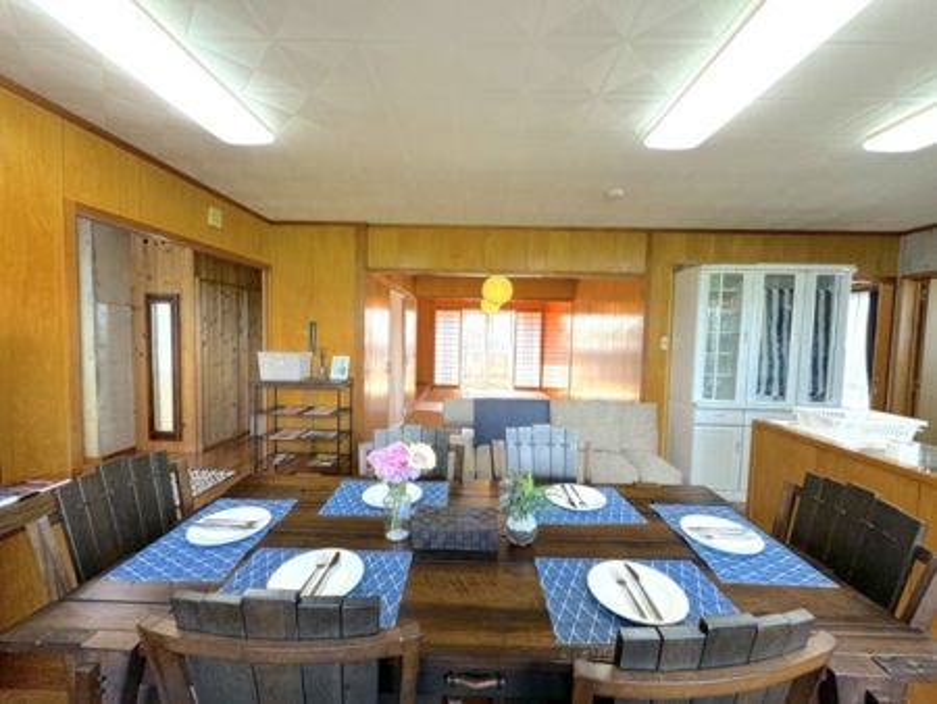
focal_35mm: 14
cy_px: 352
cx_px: 468
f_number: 2.2
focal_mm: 2.22
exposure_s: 1/120
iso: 125
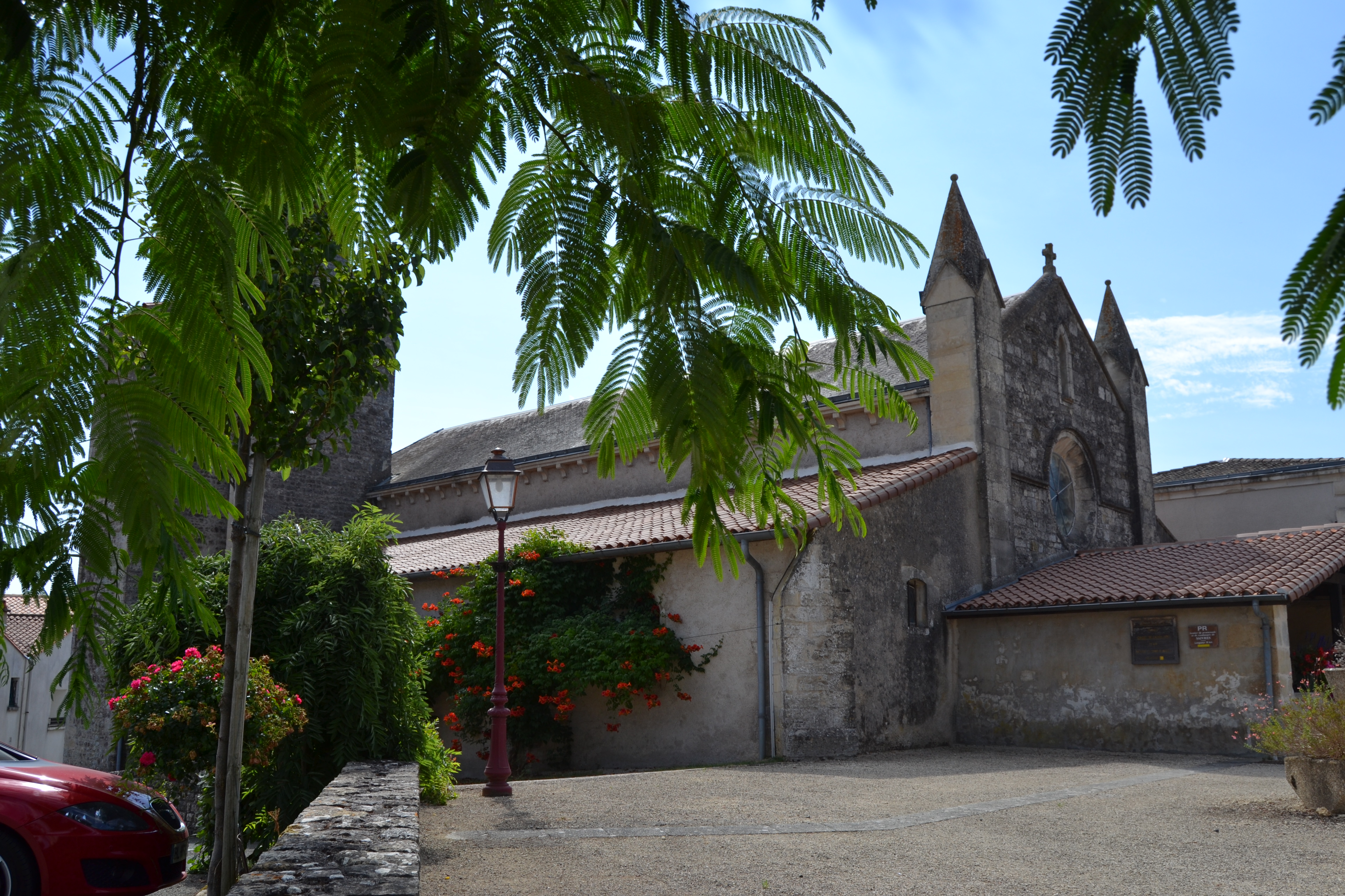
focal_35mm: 30
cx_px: 672
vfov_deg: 43.6
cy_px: 448
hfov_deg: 61.9
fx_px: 1121
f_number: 8
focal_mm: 20
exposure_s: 1/250
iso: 100
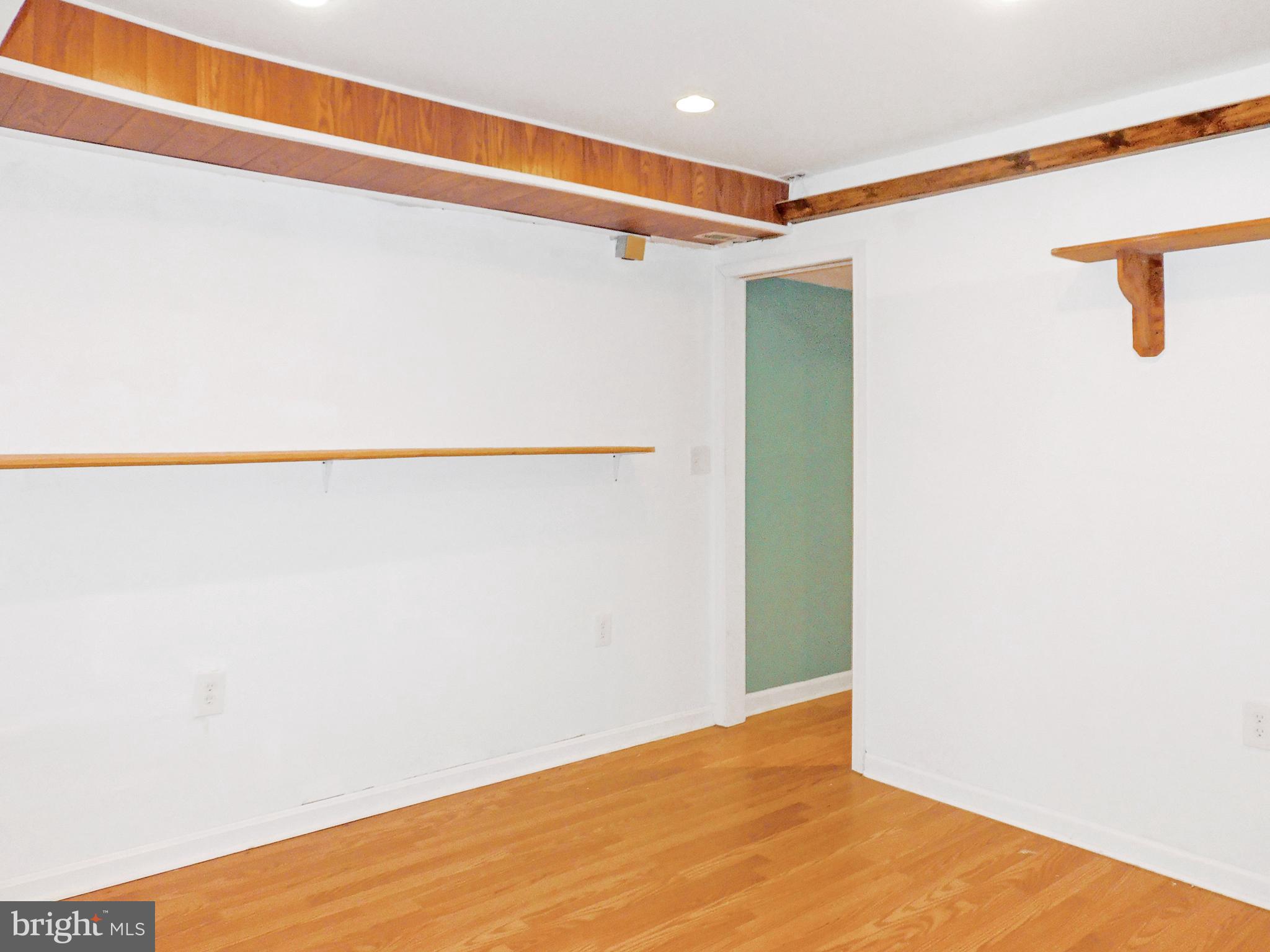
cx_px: 635
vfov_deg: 56.8
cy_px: 476
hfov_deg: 71.6
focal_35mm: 24
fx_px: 881
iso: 200
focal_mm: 4.3
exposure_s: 1/30
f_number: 3.3
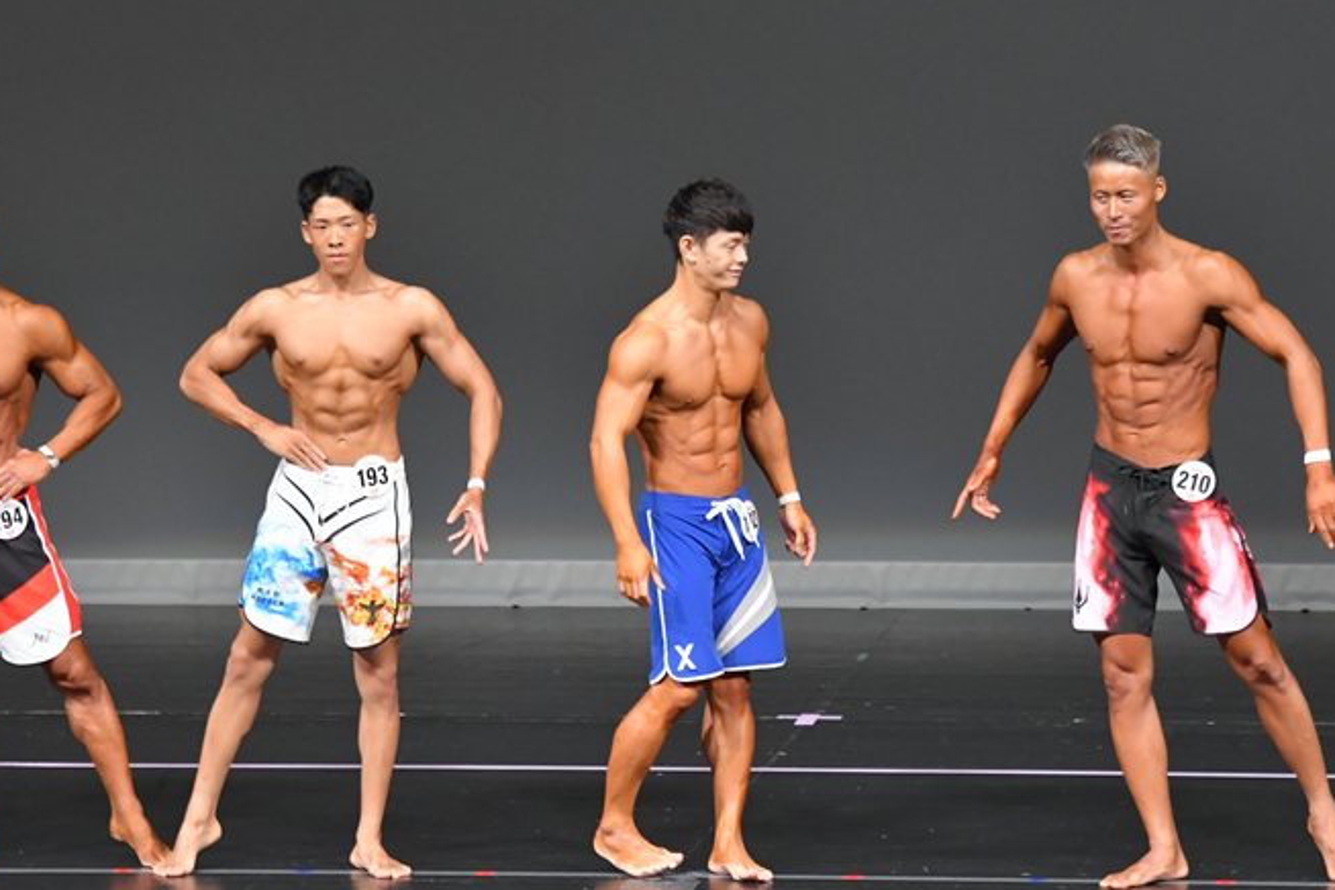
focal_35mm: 320
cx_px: 636
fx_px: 11866
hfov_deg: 6.4
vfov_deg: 4.3
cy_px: 504
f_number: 5.6
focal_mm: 180
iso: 5000
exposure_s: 1/400
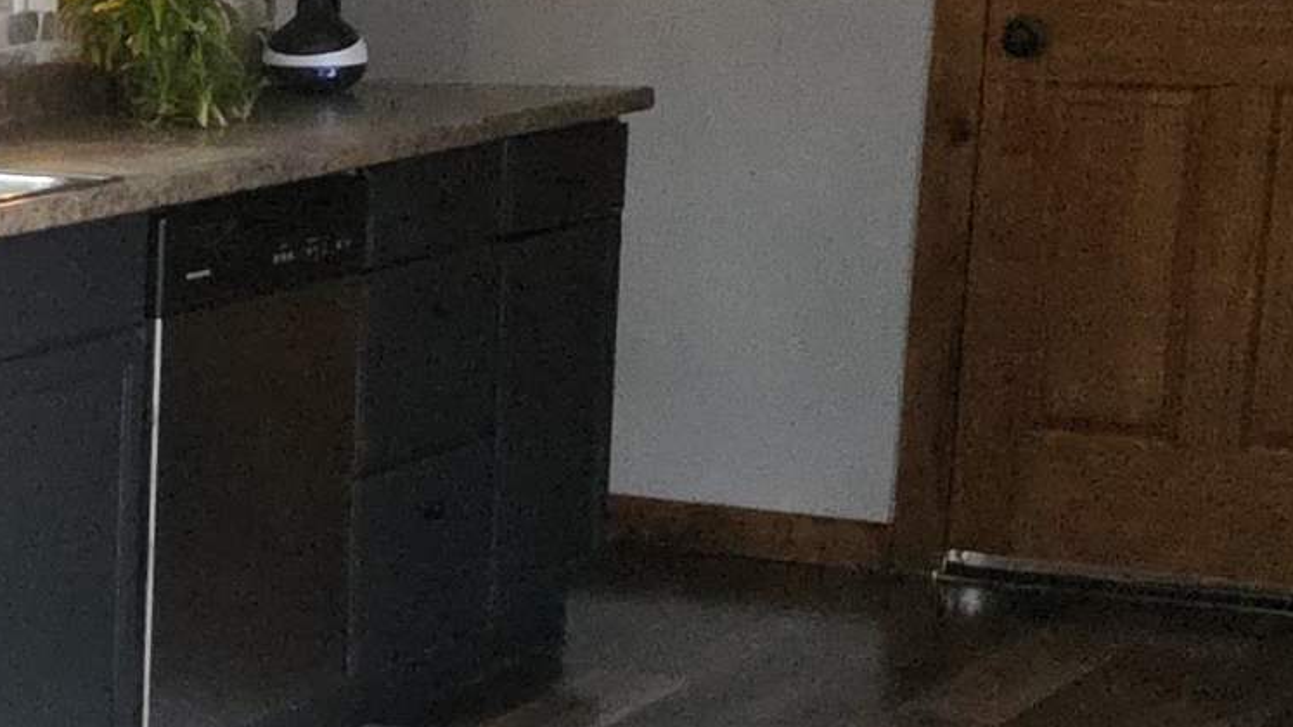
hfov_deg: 18.6
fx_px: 3531
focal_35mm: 103
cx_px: -601
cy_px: 589
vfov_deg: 11.7
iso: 1000
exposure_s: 1/120
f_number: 1.7
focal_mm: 6.3
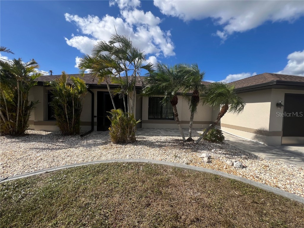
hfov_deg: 106.2
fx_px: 114
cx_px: 152
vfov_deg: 89.9
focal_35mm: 13
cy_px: 114
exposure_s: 1/1085
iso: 32
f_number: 1.8
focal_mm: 1.57
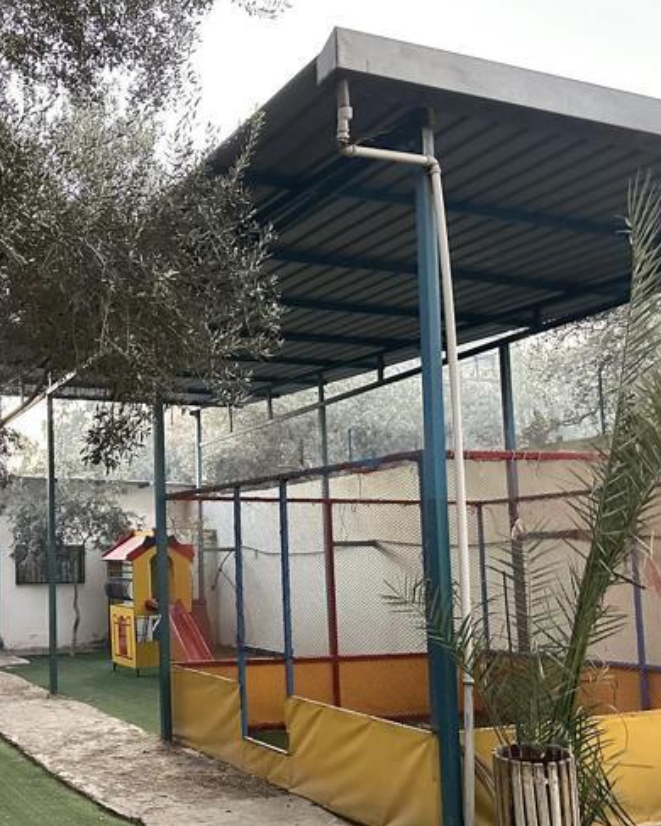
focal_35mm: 37
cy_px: 477
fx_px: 904
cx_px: 124
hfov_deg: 38.5
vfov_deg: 48.9
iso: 1250
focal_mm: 6.86
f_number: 1.78
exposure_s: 1/30
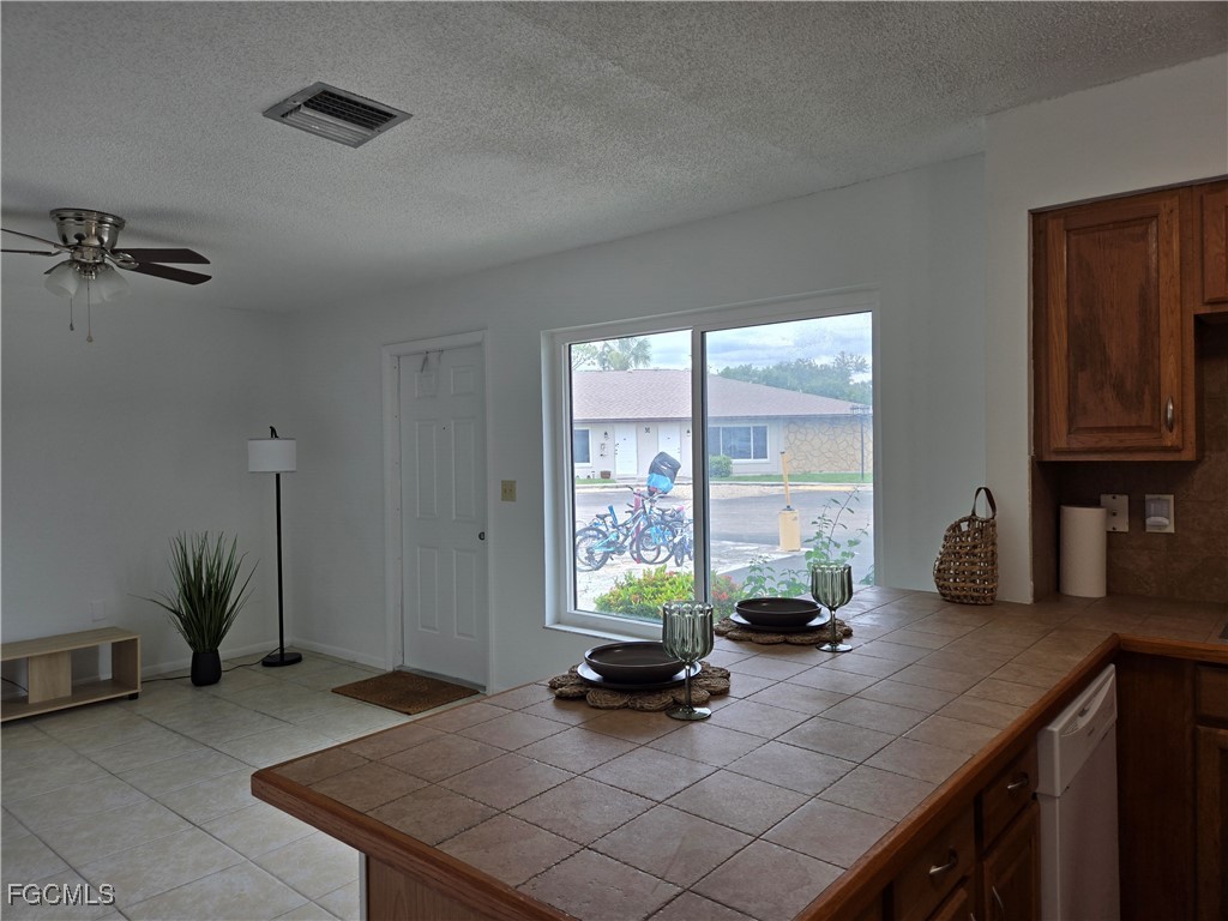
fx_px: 816
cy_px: 460
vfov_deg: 58.9
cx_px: 614
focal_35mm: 23
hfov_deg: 73.9
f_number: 1.8
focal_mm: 5.4
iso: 25
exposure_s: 1/152
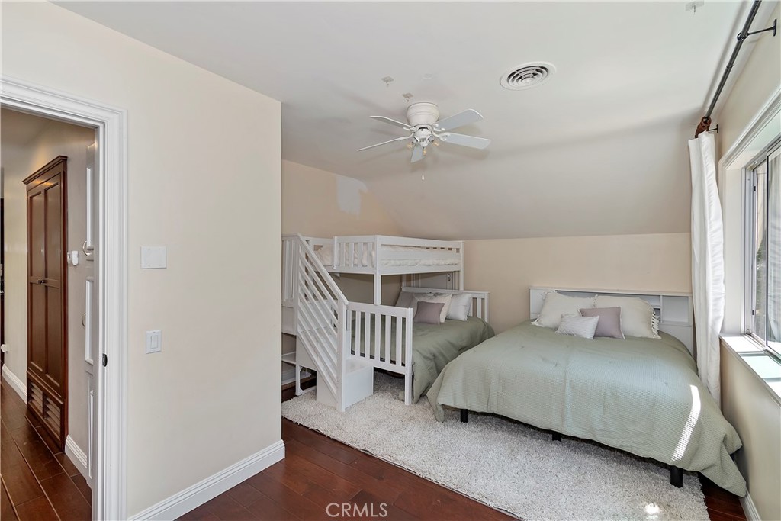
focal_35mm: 15
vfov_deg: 77.3
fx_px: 325
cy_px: 260
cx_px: 390
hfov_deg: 100.4
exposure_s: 1/30
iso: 180
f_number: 8
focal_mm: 10
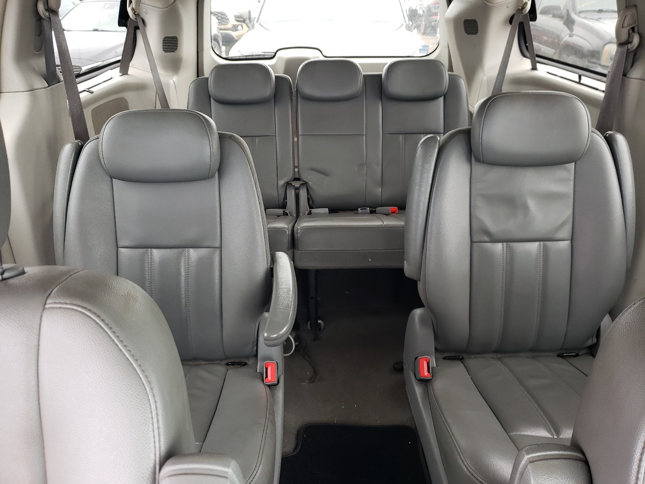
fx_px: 484
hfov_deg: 67.3
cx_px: 322
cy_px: 242
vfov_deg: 53.1
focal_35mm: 26
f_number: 1.5
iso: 81
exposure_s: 1/60.2
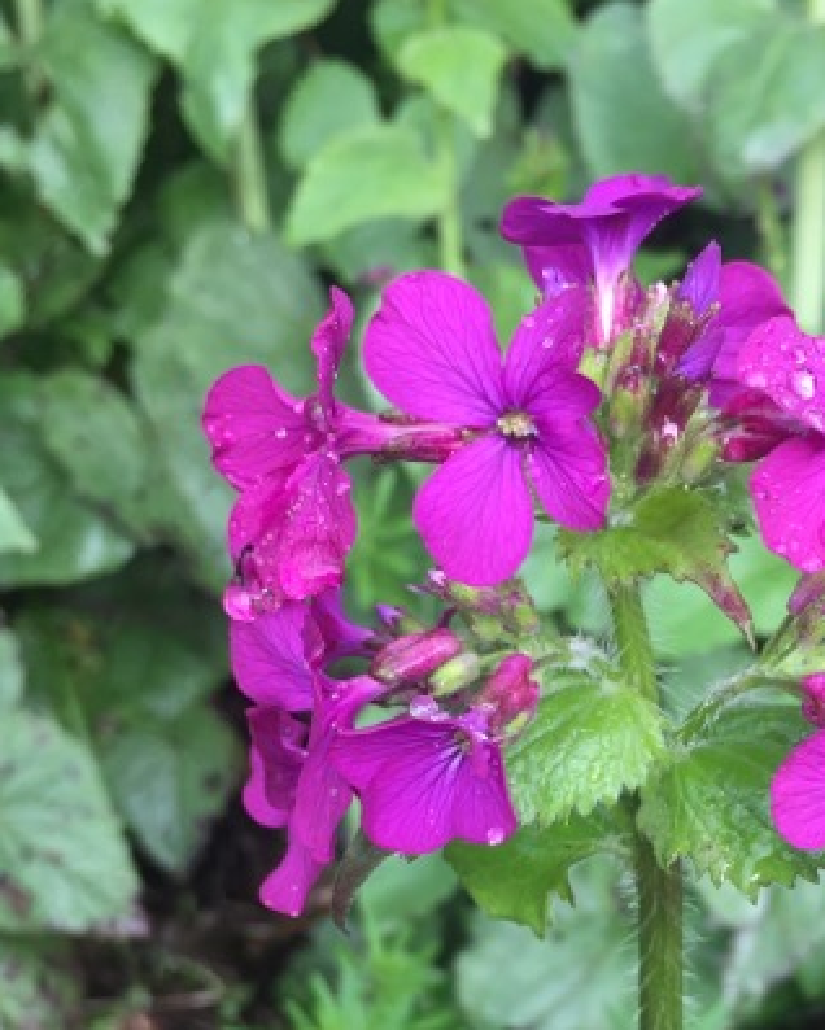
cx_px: 568
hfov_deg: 26.5
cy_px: 869
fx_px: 1738
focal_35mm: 57
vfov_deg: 31.8
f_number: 2.2
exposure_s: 1/107
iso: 32
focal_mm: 4.15
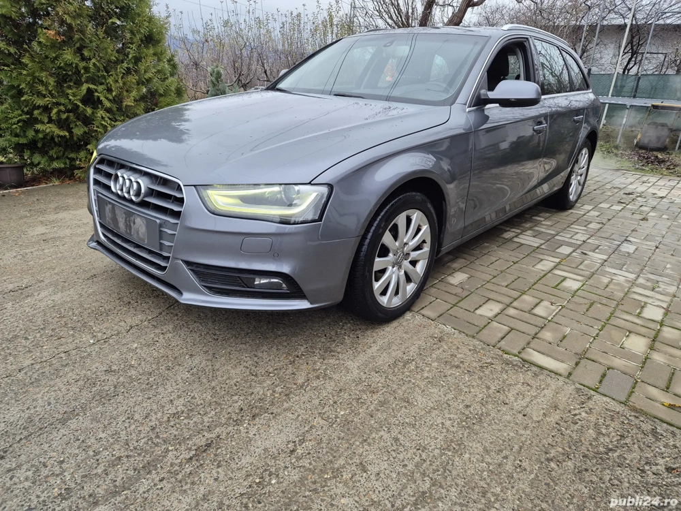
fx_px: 452
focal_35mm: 23
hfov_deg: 73.9
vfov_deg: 58.9
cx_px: 340
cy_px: 256
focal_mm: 5.4
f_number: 1.8
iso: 125
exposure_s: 1/100
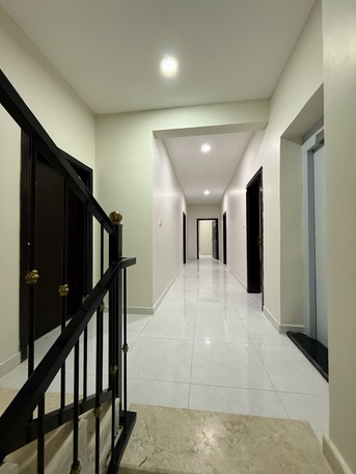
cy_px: 237
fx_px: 192
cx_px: 178
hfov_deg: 85.7
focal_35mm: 14
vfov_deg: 102.0
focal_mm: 2.22
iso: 400
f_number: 2.2
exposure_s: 1/60
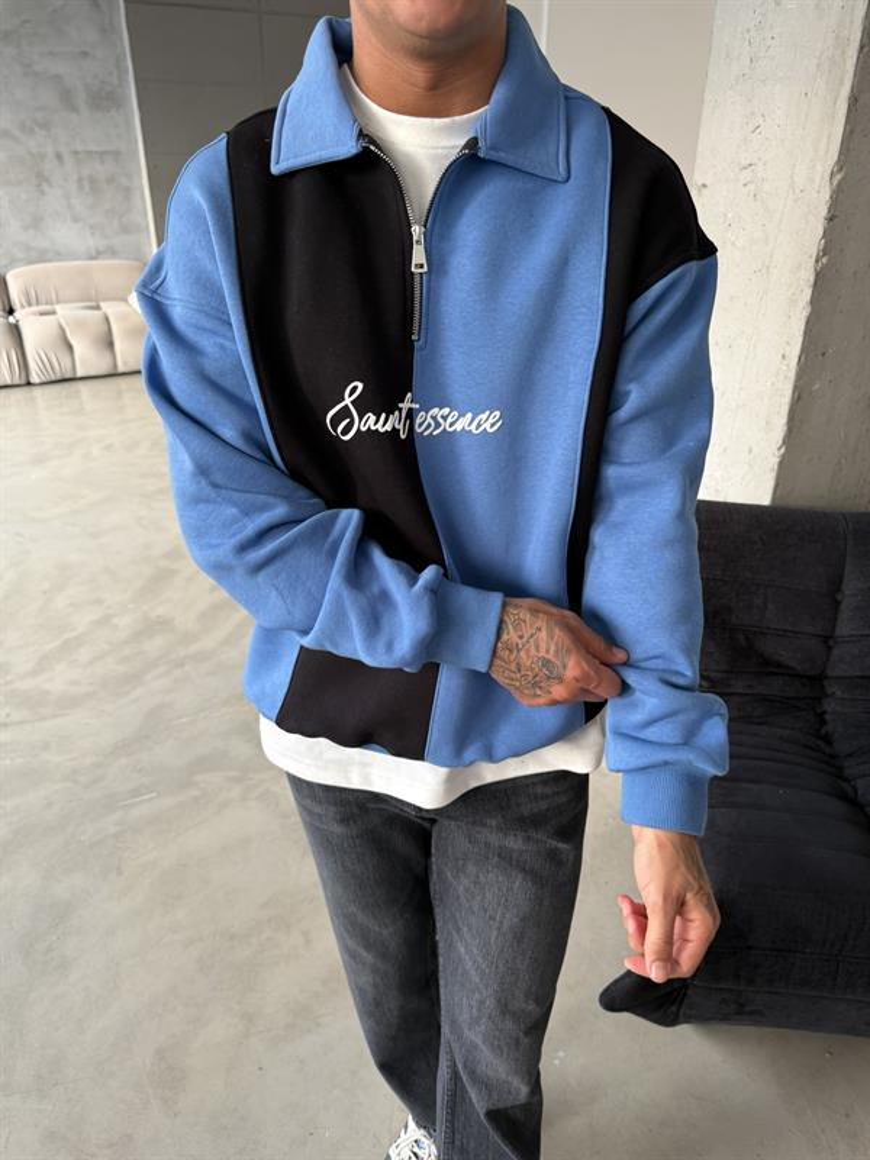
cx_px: 435
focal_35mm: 24
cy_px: 580
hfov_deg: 56.8
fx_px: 804
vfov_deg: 71.6
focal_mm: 6.76
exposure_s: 1/121
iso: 125
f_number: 1.78
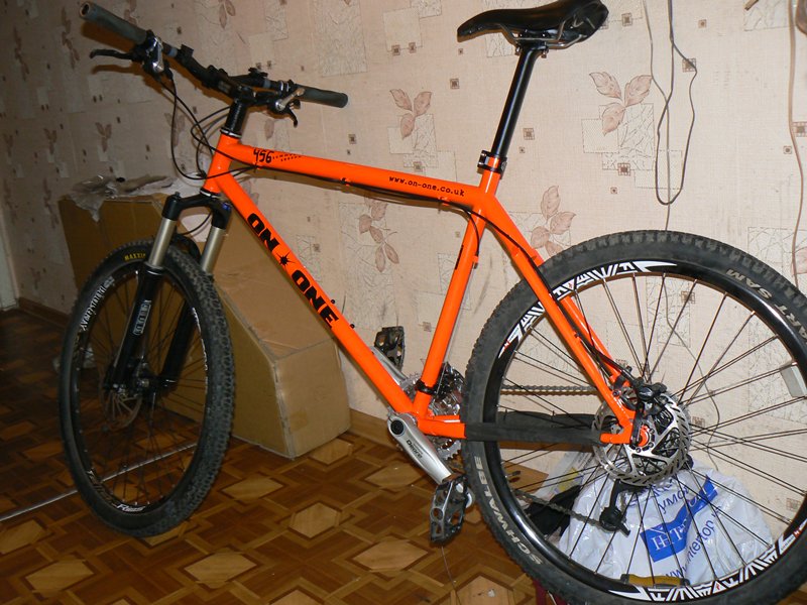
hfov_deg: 51.4
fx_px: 839
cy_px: 302
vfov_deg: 39.7
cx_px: 404
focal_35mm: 36
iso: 100
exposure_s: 1/30
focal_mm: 6
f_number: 2.8
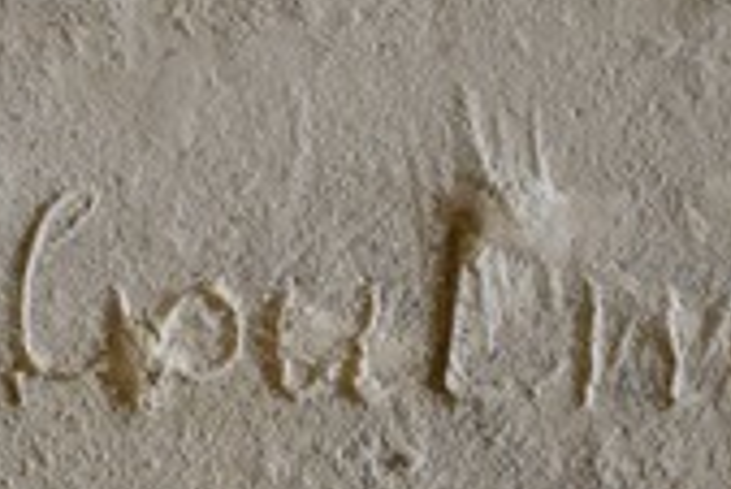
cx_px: 441
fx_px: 3536
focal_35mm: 174
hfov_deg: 11.8
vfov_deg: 7.9
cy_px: 532
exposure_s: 1/40
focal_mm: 70
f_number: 4.5
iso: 1600
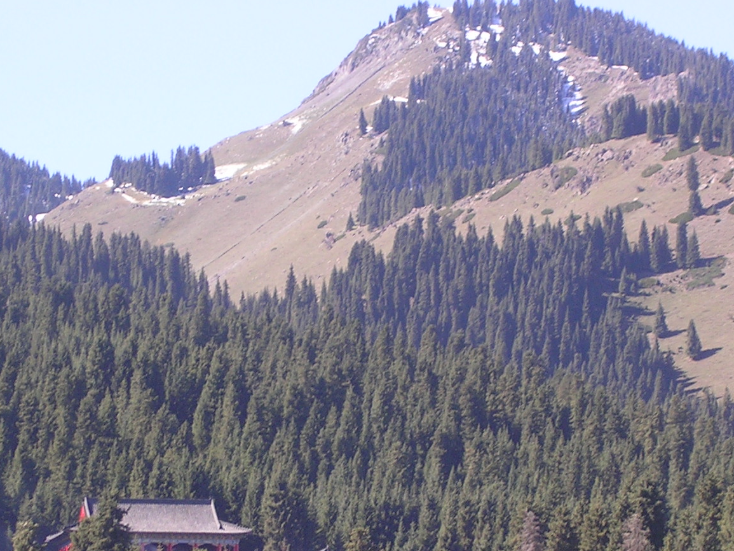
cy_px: 401
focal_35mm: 204
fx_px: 4325
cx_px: 322
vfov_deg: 7.3
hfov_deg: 9.7
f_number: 4.9
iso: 50
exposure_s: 1/138
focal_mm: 17.4
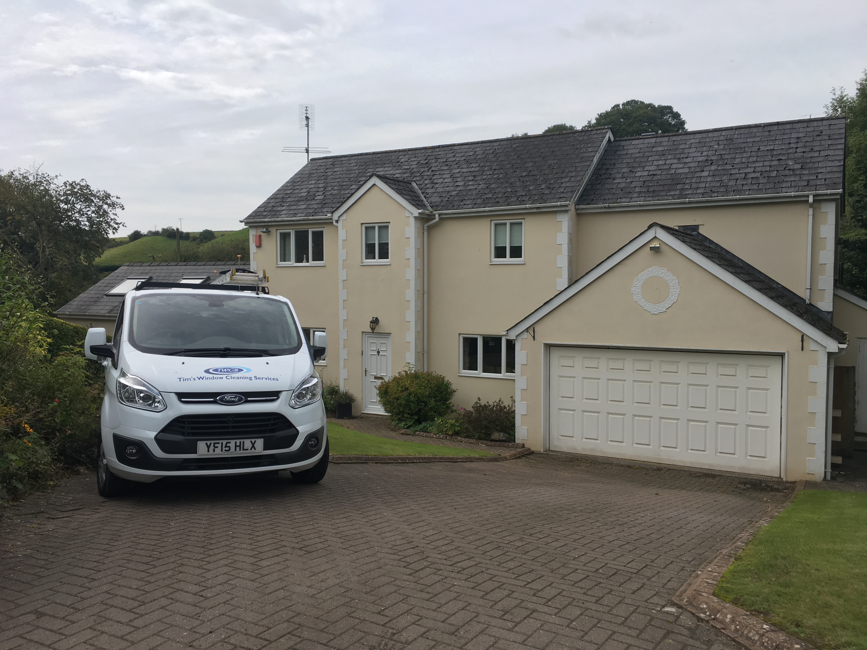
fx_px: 726
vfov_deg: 48.2
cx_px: 434
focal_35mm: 29
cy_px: 325
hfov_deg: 61.7
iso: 25
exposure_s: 1/1040
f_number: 2.2
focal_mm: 4.15
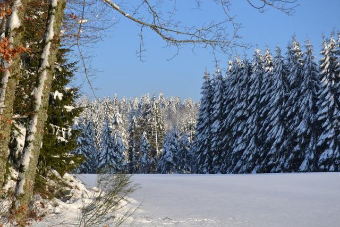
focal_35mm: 78
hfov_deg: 26.0
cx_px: 170
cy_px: 114
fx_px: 737
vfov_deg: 17.5
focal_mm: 52
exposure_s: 1/250
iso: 100
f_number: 8
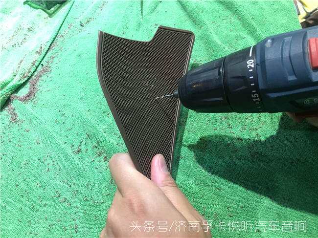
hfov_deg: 61.7
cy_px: 119
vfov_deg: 48.2
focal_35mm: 29
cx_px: 159
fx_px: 266
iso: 250
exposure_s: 1/33
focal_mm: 4.15
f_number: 2.2
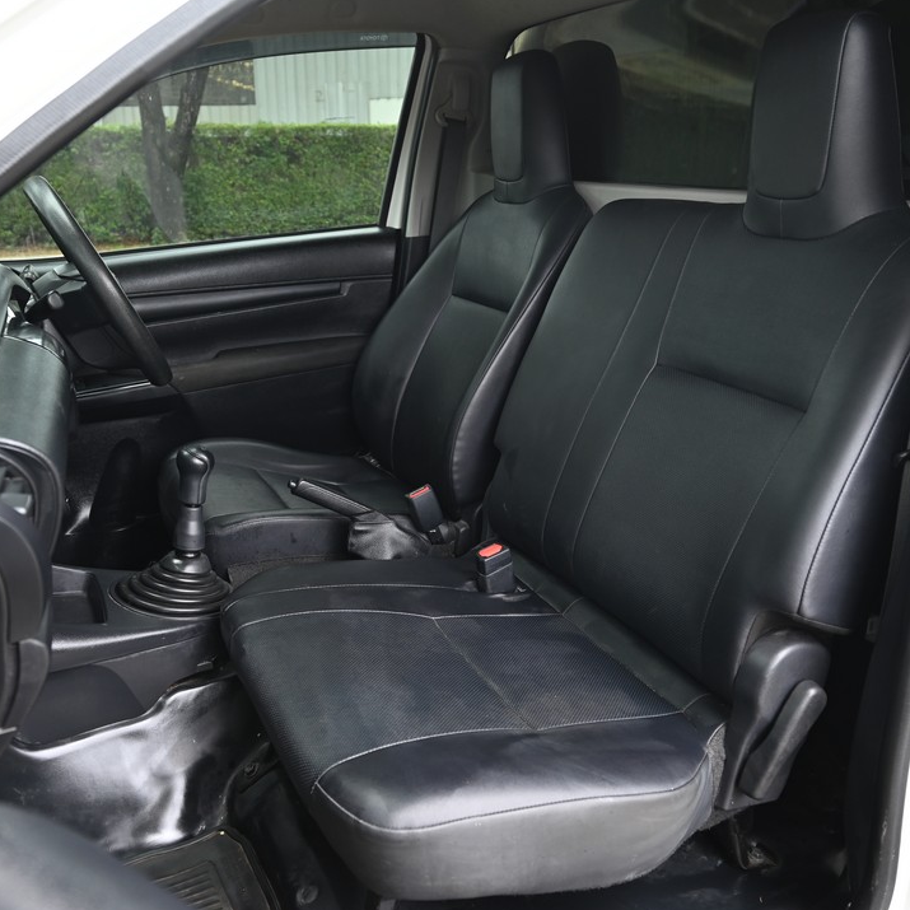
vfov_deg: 48.5
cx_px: 449
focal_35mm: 34
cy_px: 458
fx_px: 1011
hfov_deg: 48.4
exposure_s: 1/60
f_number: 5.6
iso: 200
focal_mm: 26
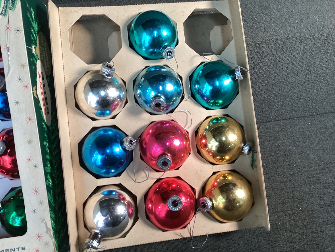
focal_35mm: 31
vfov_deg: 45.4
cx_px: 168
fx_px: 300
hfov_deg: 58.3
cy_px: 126
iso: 125
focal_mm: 3.3
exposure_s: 1/50
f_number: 2.4
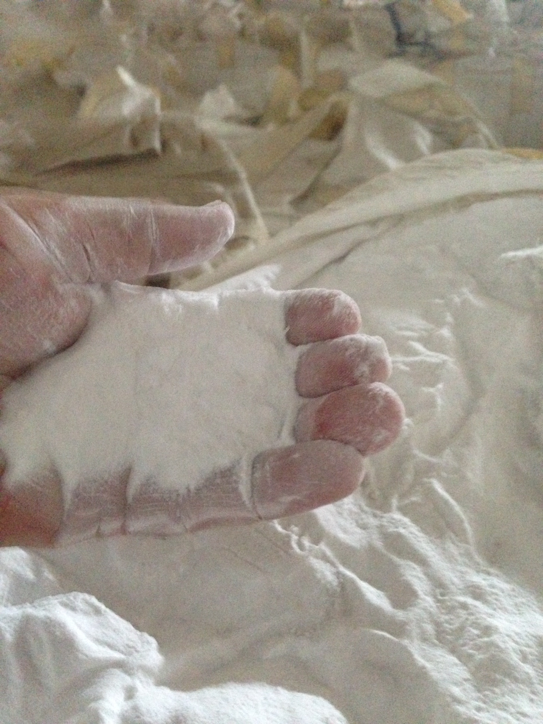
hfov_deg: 42.9
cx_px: 272
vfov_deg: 55.4
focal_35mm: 33
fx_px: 690
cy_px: 362
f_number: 2.4
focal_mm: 4.12
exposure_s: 1/15
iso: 800
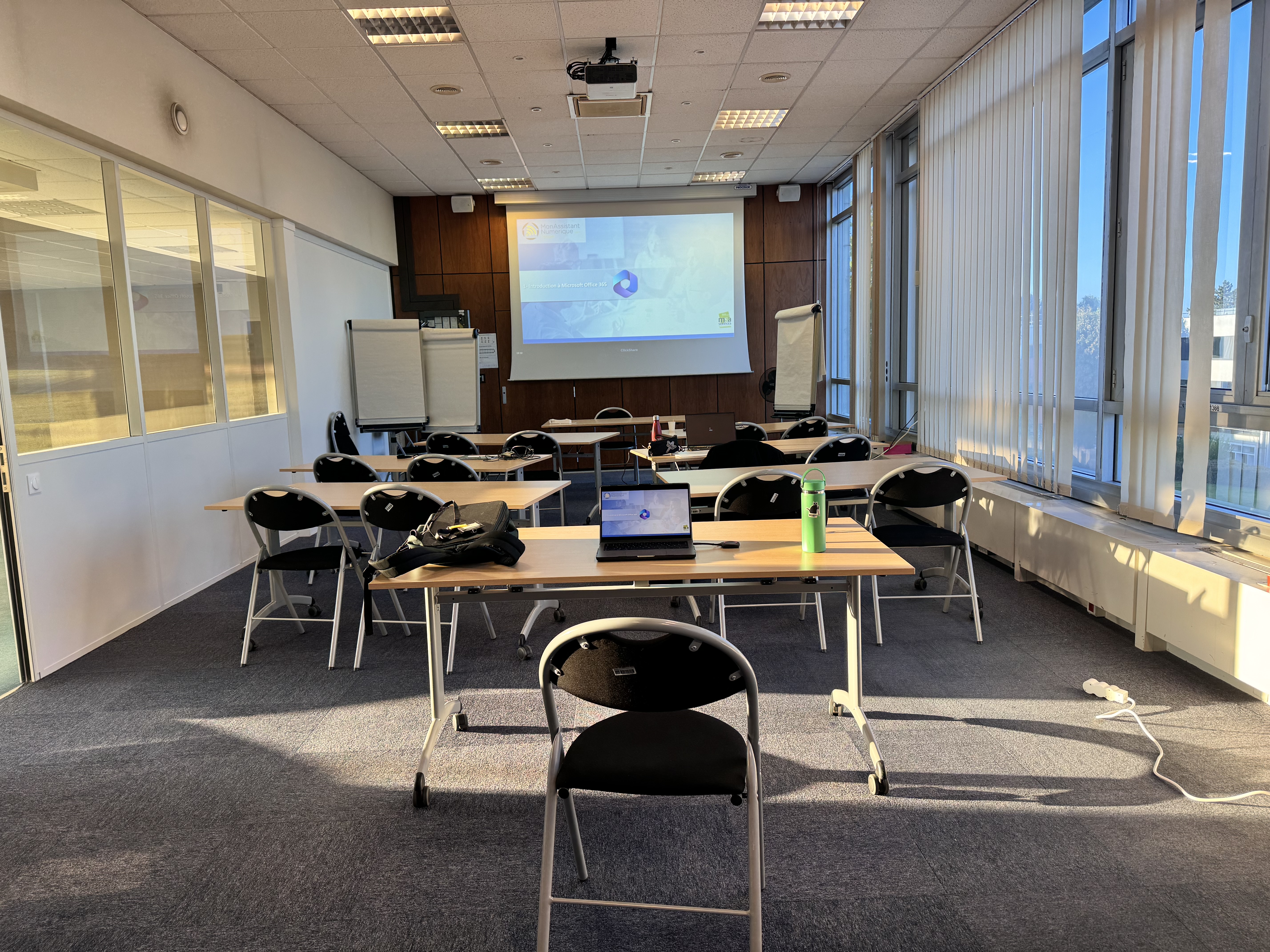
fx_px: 881
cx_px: 635
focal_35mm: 24
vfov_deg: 56.8
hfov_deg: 71.6
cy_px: 476
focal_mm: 6.76
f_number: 1.78
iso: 80
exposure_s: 1/100
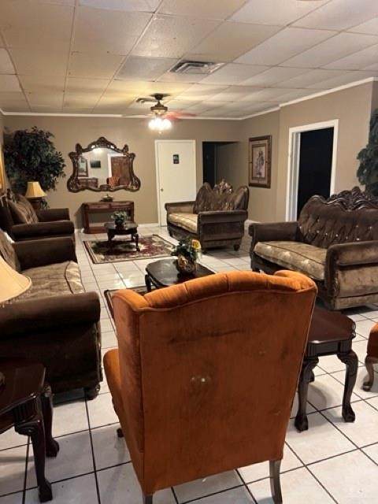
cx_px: 189
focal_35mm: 26
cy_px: 252
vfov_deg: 67.3
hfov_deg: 53.1
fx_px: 379
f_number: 1.5
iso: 400
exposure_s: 1/40
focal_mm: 5.7
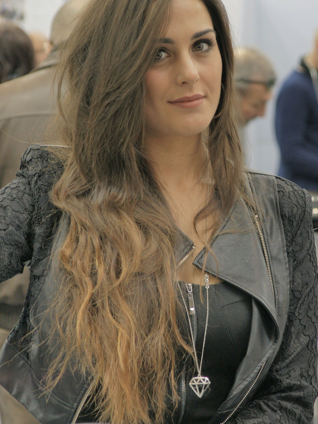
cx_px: 156
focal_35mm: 116
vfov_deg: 17.0
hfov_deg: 12.8
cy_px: 207
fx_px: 1421
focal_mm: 70
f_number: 4.5
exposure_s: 1/40
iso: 400
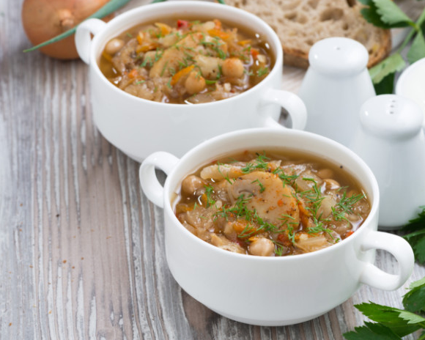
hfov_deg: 16.2
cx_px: 215
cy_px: 170
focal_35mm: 119
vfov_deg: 13.0
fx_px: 1497
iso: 100
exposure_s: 1/125
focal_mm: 105
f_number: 13
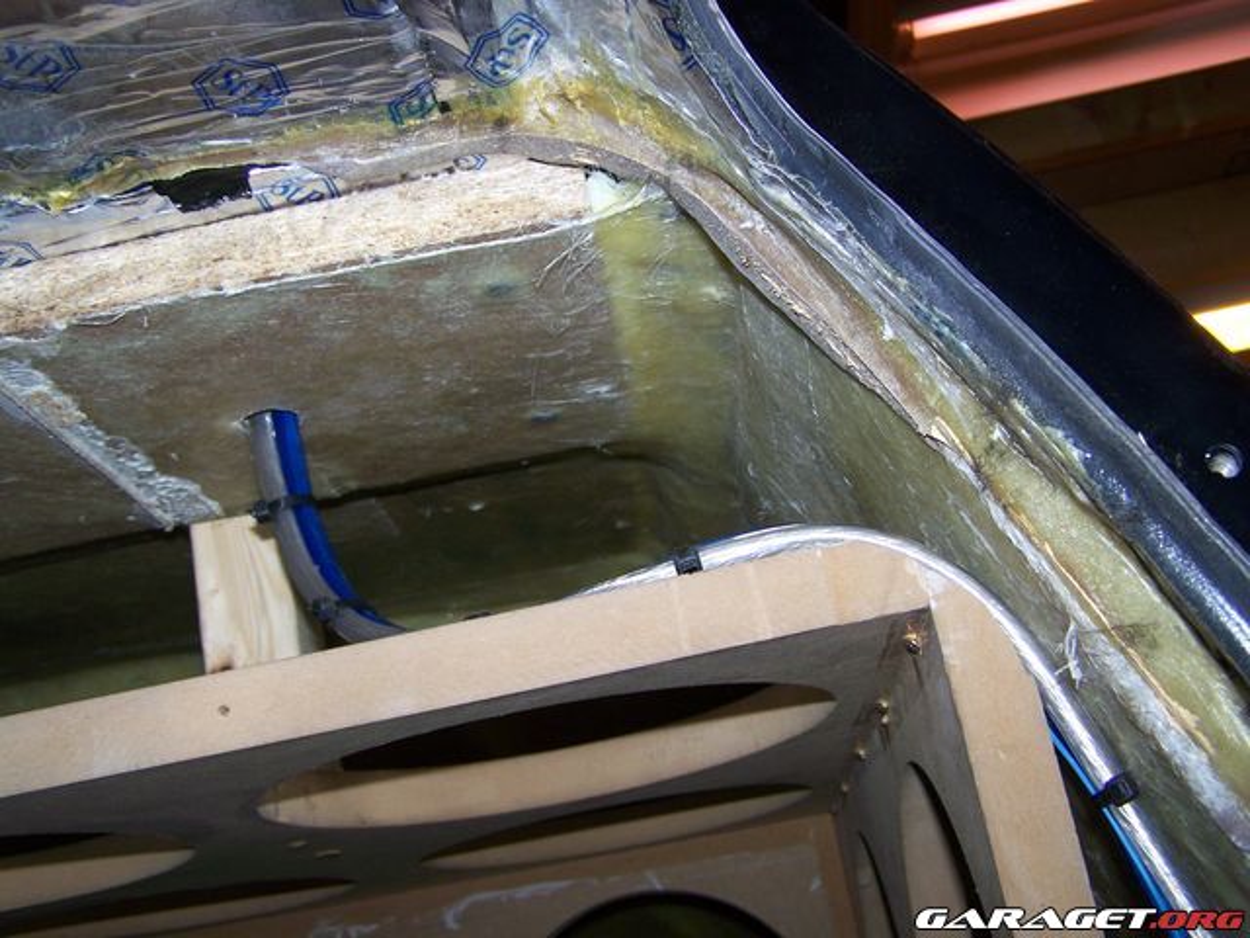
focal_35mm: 38
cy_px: 469
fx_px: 1372
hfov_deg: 49.0
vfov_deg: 37.7
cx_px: 625
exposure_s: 1/60
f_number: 2.8
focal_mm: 6.3
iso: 80
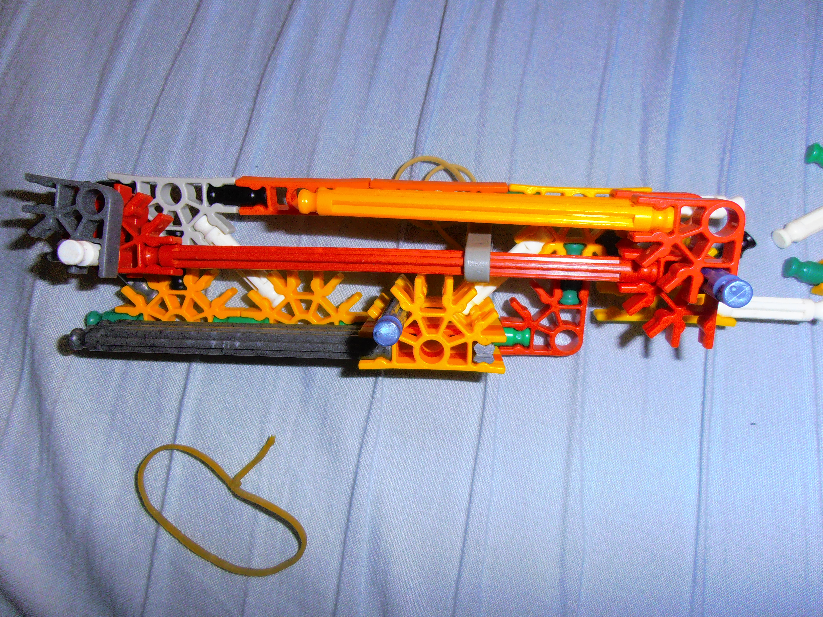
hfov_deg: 71.6
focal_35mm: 24
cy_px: 308
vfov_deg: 56.8
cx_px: 412
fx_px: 571
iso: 125
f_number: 3
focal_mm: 4.2
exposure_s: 1/30
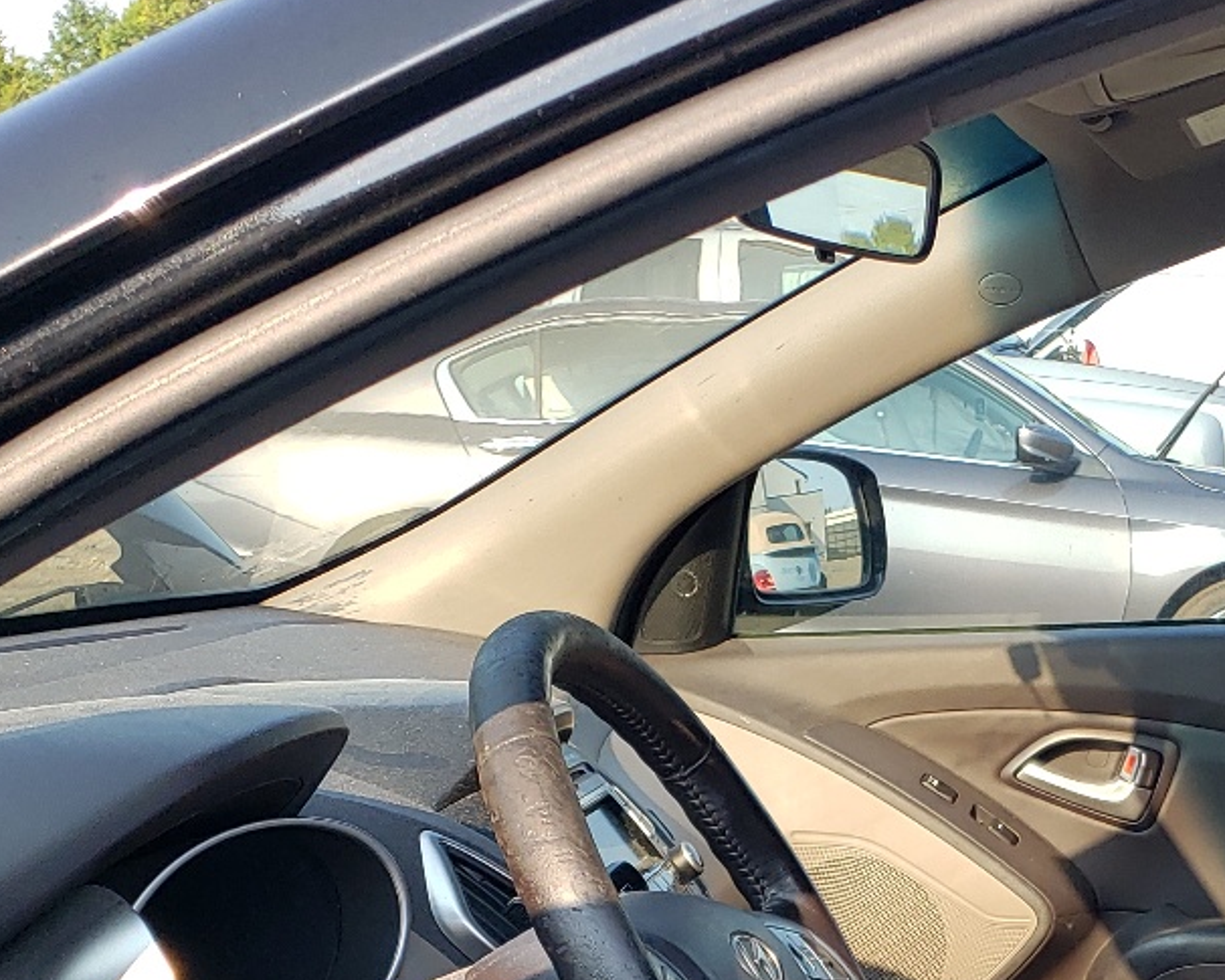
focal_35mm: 67
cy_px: 1152
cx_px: 1088
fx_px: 2429
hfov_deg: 27.4
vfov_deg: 21.3
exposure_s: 1/556
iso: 50
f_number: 1.5
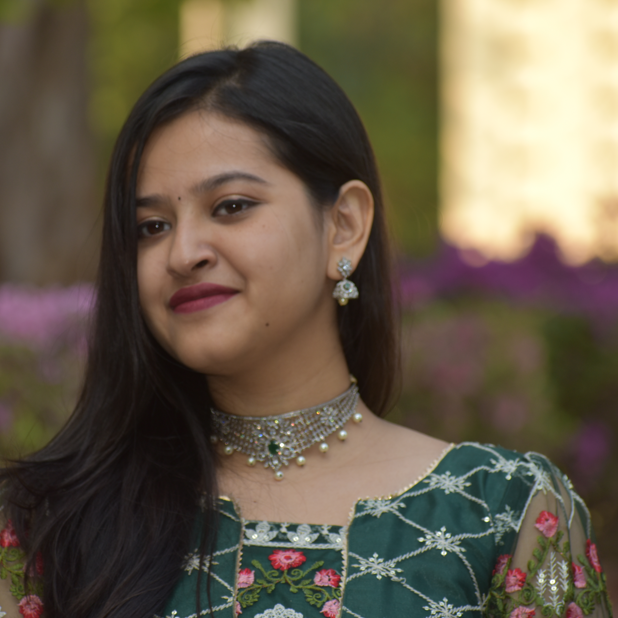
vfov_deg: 5.7
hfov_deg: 5.7
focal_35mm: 307
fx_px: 6201
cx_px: 253
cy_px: 309
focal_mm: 160
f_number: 5
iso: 140
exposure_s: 1/200
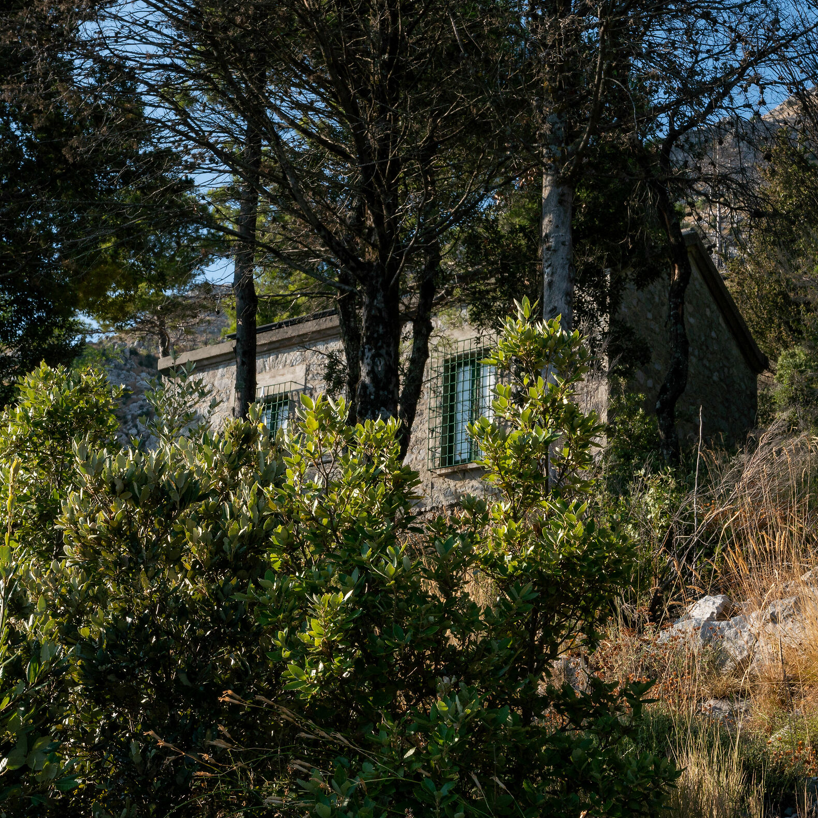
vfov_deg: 25.5
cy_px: 407
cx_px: 414
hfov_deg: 25.5
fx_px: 1808
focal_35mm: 68
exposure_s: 1/125
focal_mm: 35
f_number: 16
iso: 100
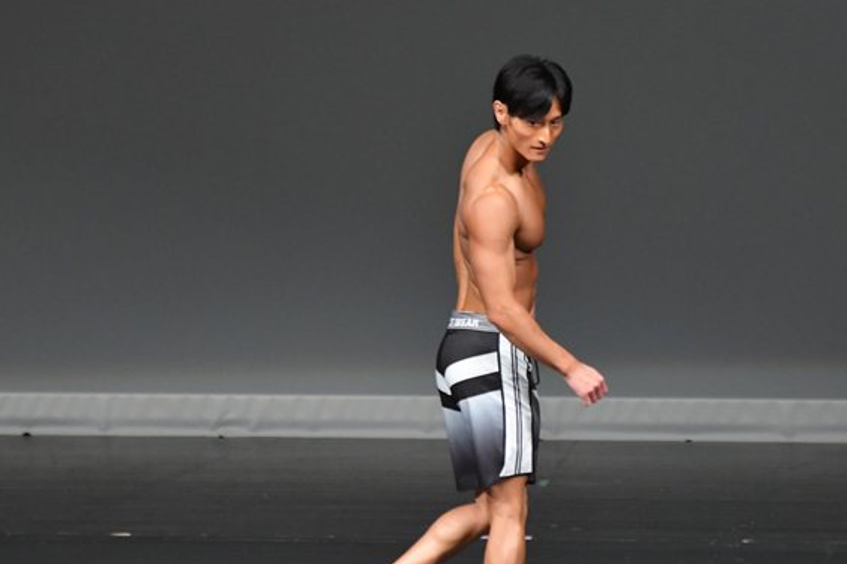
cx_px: 498
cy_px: 332
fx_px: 11101
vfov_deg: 2.9
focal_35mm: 472
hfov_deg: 4.4
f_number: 5.6
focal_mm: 230
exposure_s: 1/400
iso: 4000
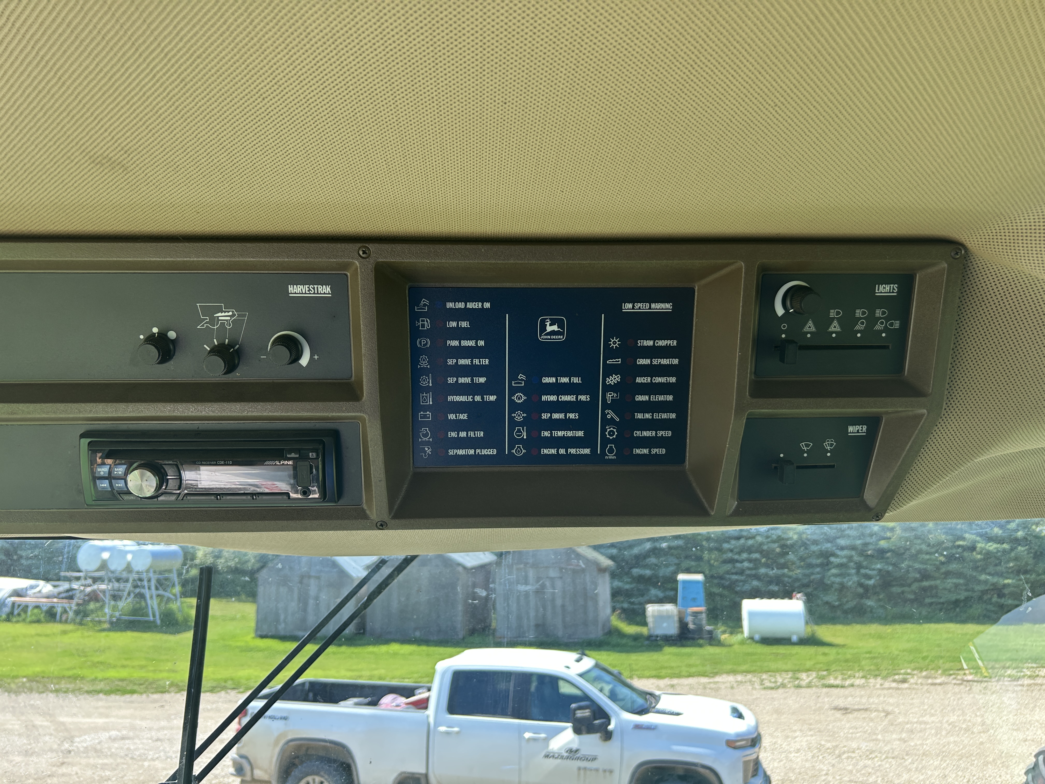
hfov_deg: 67.3
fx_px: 785
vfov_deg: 53.1
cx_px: 522
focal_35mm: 26
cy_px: 392
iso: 50
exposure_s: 1/359
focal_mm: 5.7
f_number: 1.5
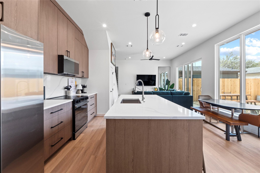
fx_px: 108
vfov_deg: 77.3
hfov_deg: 100.4
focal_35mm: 15
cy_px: 86
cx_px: 130
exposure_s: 1
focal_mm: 10
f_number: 11
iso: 250
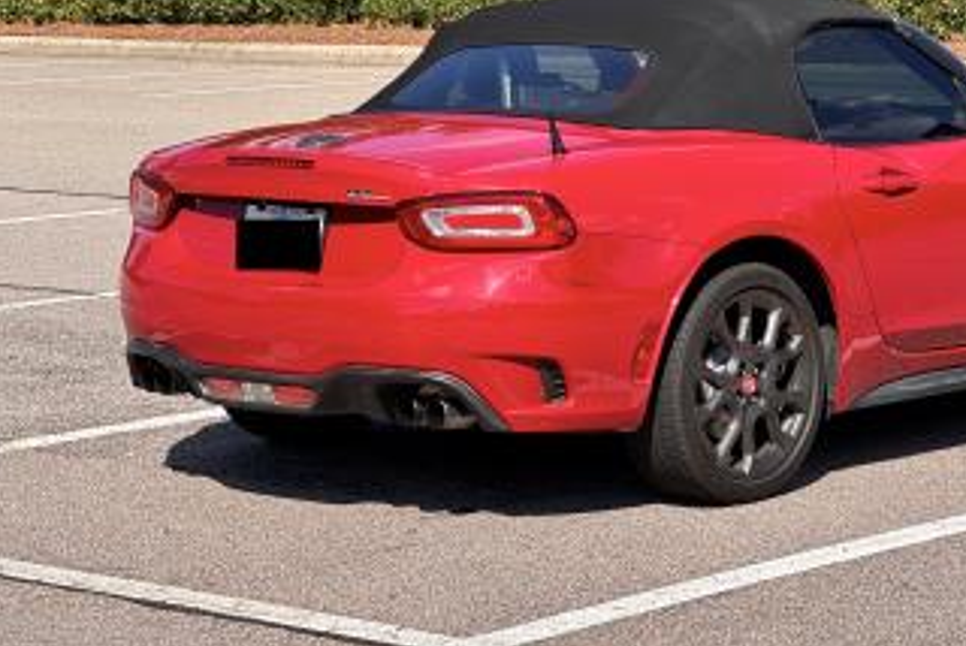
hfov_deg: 16.2
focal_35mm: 126
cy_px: 181
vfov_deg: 10.9
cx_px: 697
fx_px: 3384
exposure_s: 1/630
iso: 25
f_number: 2.8
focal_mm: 9
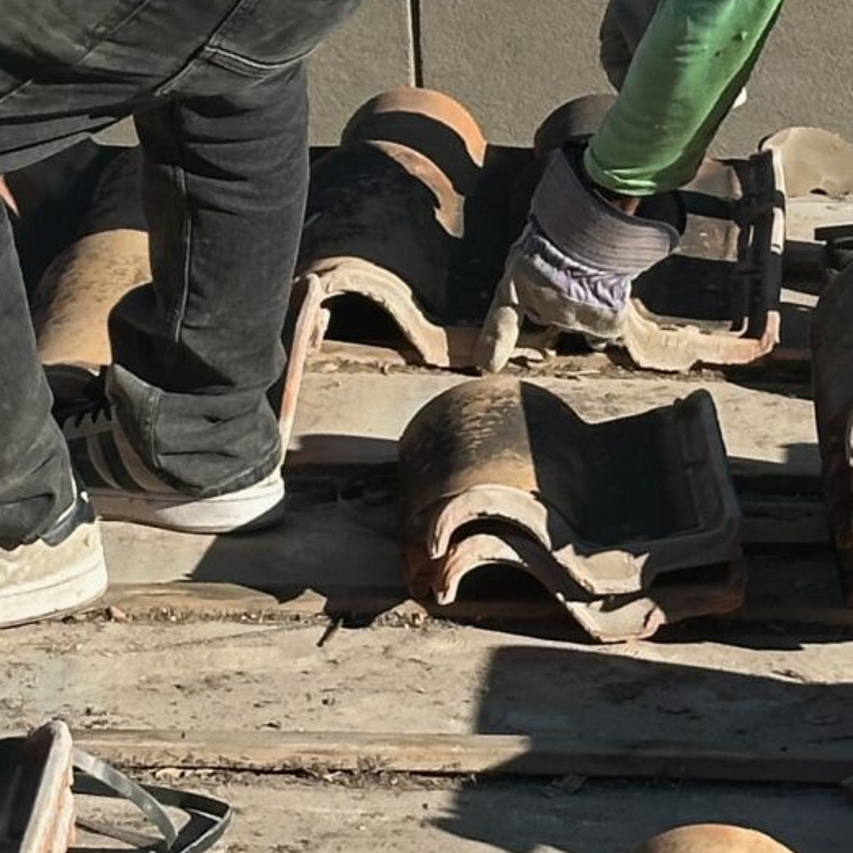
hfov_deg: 8.4
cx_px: 567
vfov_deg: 8.3
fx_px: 5799
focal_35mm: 208
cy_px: -150
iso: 64
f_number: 1.78
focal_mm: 6.86
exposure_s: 1/4367
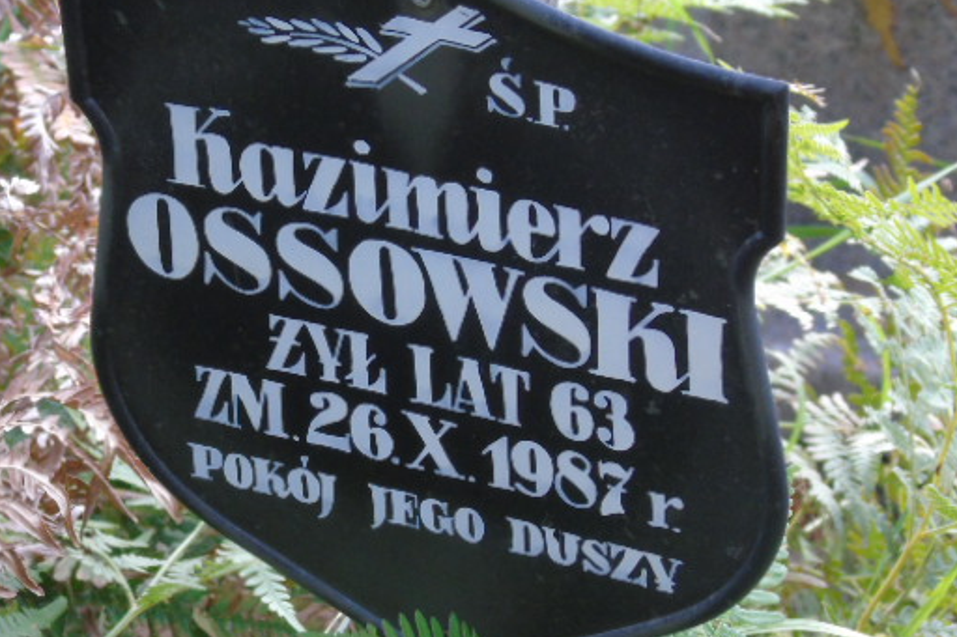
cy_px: 319
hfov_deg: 8.5
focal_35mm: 242
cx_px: 428
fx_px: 6431
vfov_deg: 5.7
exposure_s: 1/125
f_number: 5
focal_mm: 33
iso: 400
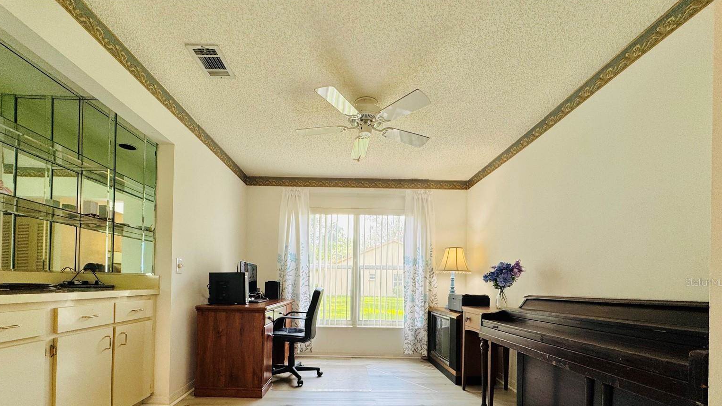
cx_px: 351
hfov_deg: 99.3
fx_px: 306
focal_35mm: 16
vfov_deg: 64.7
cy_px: 282
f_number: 2.2
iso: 80
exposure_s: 1/120
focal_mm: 2.22
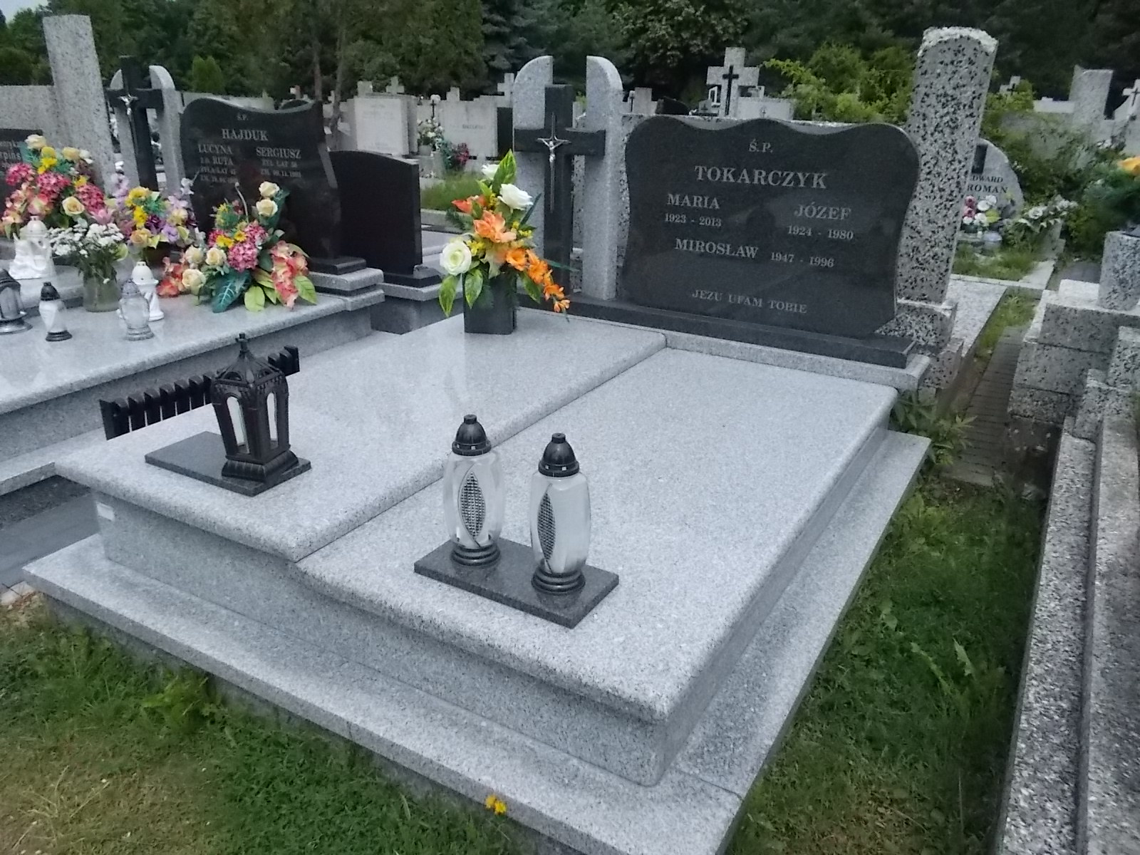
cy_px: 428
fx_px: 856
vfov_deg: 53.1
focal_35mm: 26
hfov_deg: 67.3
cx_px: 570
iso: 400
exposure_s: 1/1000
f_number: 8
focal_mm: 4.6
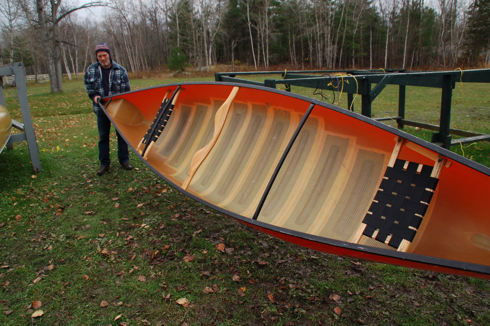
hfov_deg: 67.4
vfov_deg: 47.8
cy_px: 163
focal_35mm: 27
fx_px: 367
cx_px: 245
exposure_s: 1/160
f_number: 6.3
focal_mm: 18
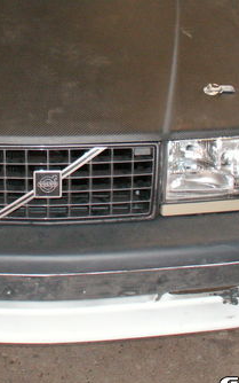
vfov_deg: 28.7
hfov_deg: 18.2
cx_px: 49
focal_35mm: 71
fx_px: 739
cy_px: 119
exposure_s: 1/50
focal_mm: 5.86
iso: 160
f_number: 2.8
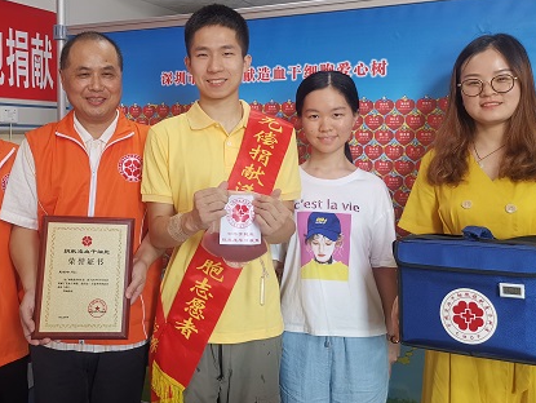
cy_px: 152
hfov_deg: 47.6
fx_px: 604
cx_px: 218
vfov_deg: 36.7
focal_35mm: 39
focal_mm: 4.75
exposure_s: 1/100
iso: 160
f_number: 1.8
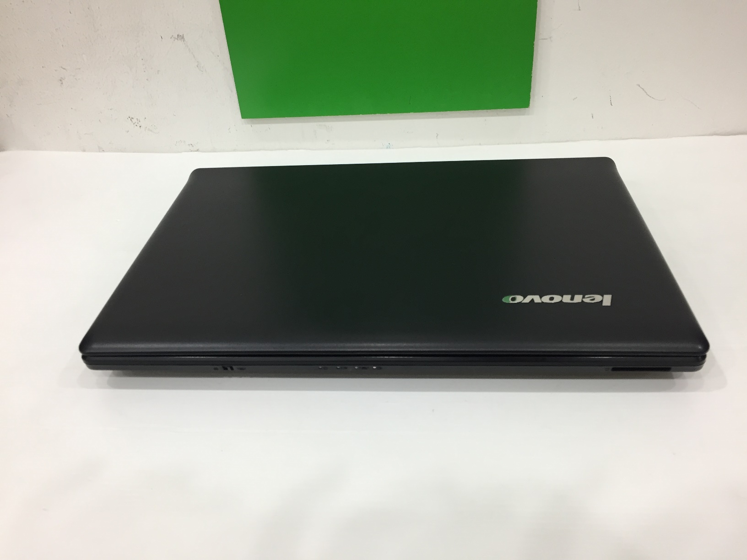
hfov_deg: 61.7
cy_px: 280
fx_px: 626
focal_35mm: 29
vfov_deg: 48.2
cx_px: 374
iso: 80
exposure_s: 1/33
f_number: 2.2
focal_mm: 4.15
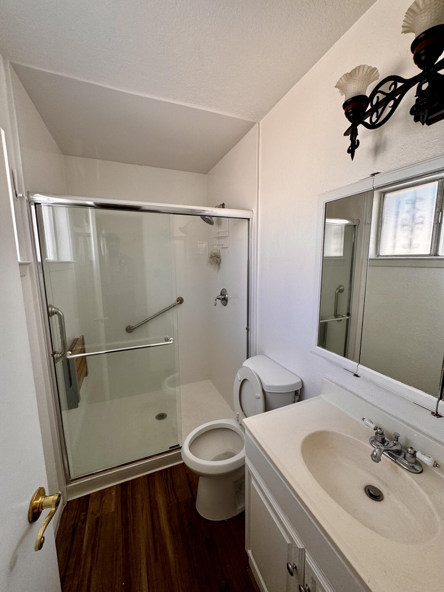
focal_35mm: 14
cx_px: 222
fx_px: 239
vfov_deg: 102.1
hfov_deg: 85.7
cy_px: 296
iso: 64
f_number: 2.2
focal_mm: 2.22
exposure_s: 1/99
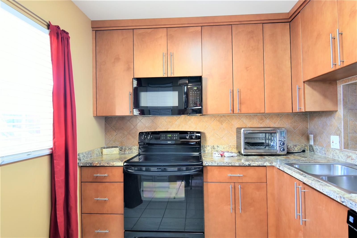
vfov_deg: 59.5
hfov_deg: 81.2
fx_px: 208
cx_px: 178
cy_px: 119
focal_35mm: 21
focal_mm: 14
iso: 400
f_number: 4
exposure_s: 1/20
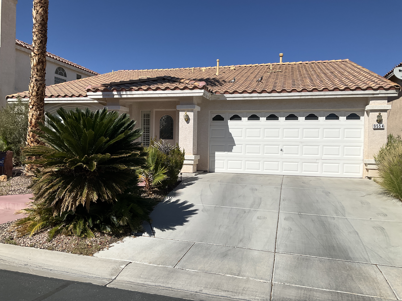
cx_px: 201
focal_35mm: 29
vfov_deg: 48.2
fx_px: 337
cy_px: 150
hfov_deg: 61.7
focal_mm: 3
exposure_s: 1/4405
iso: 25
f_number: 1.8
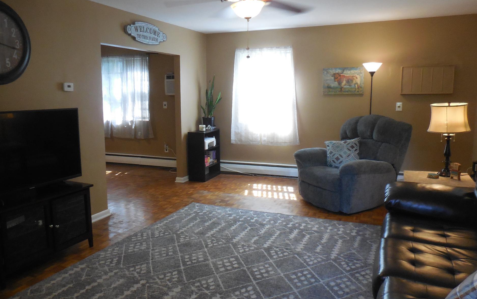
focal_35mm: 29
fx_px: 377
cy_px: 142
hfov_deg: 64.6
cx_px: 224
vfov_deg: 43.1
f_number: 3.7
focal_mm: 4.5
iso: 400
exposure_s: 1/25
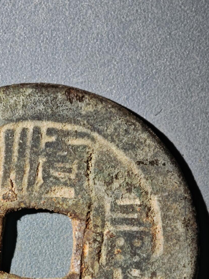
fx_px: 1321
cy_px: 219
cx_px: 40
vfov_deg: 12.0
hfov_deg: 9.0
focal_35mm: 164
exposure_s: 1/100
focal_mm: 9
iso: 200
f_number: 2
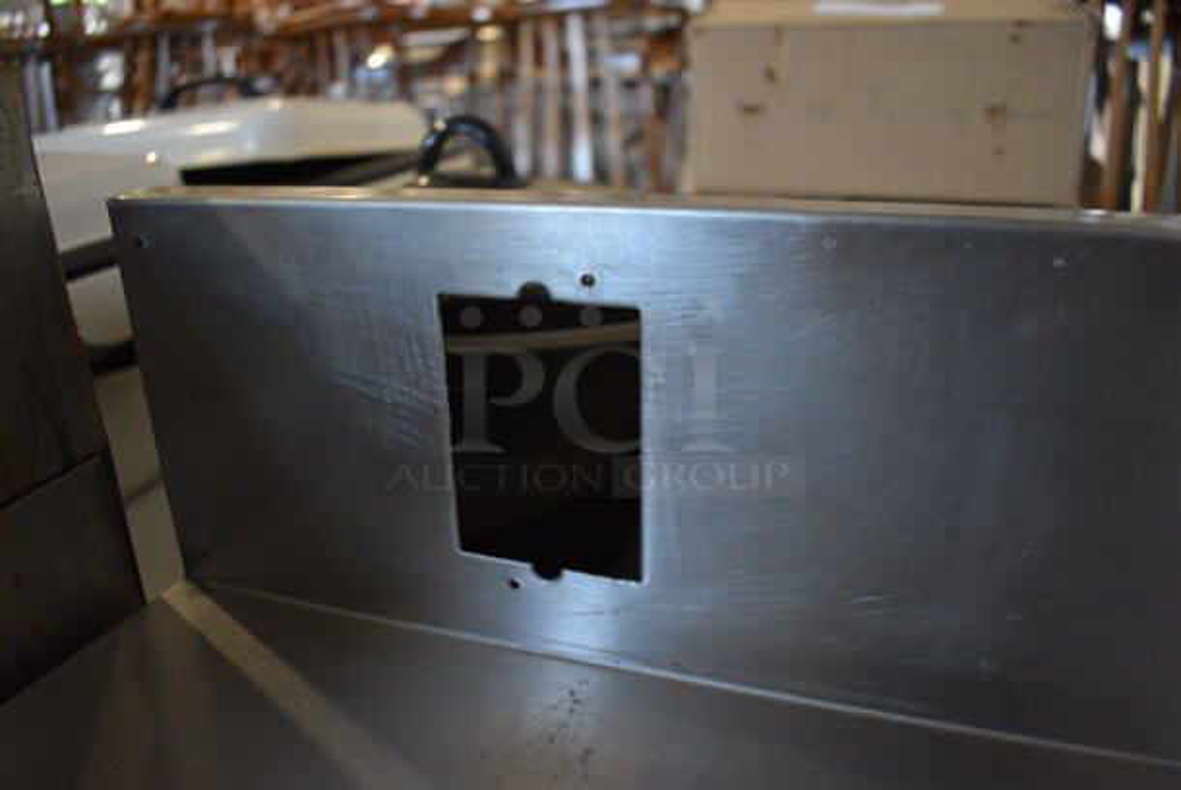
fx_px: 887
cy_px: 395
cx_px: 590
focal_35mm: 27
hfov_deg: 67.3
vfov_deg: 48.0
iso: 1250
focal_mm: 18
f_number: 3.5
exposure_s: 1/125
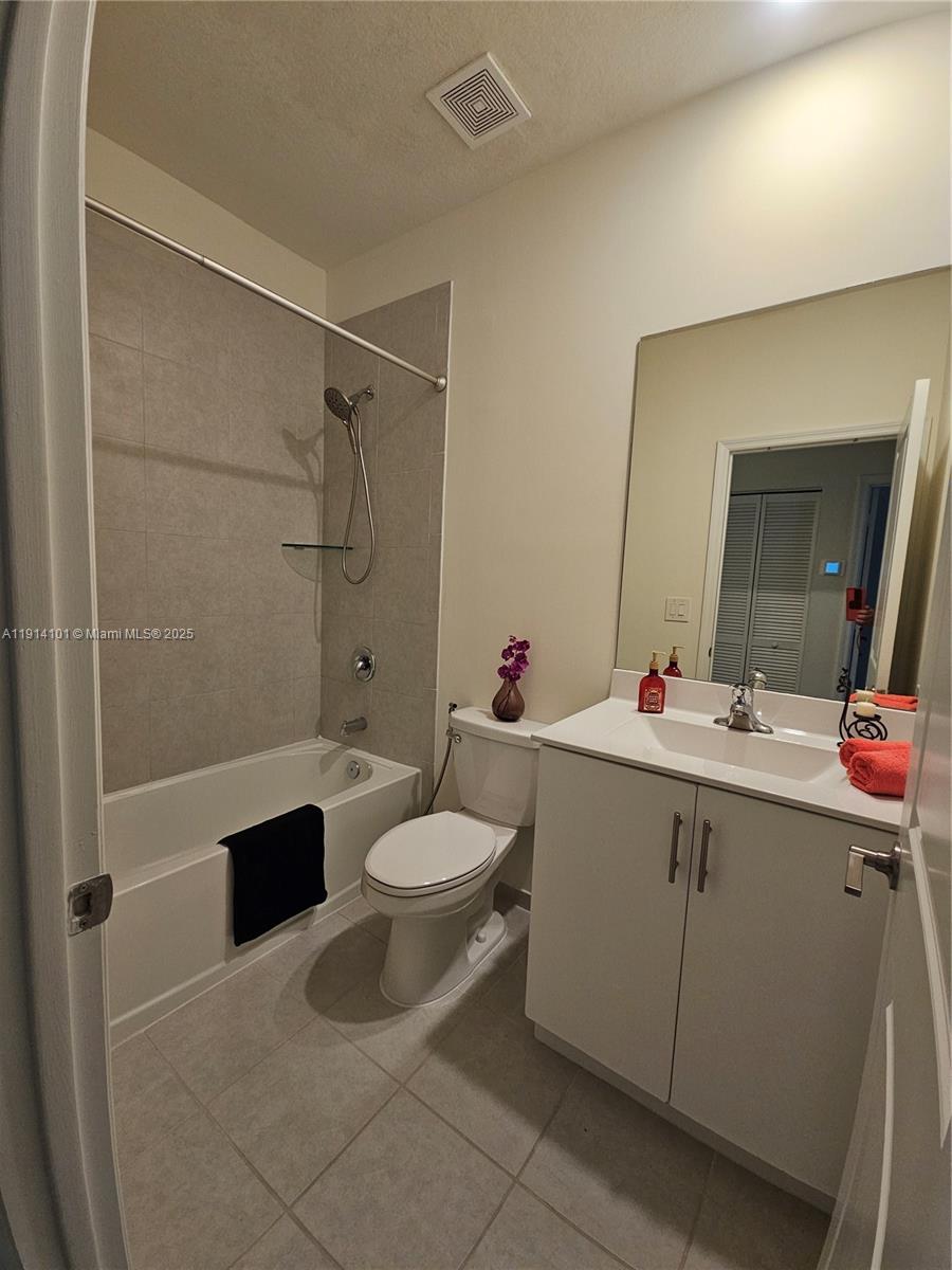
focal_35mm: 13
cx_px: 476
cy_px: 635
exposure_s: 1/60
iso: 250
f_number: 2.2
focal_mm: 2.2
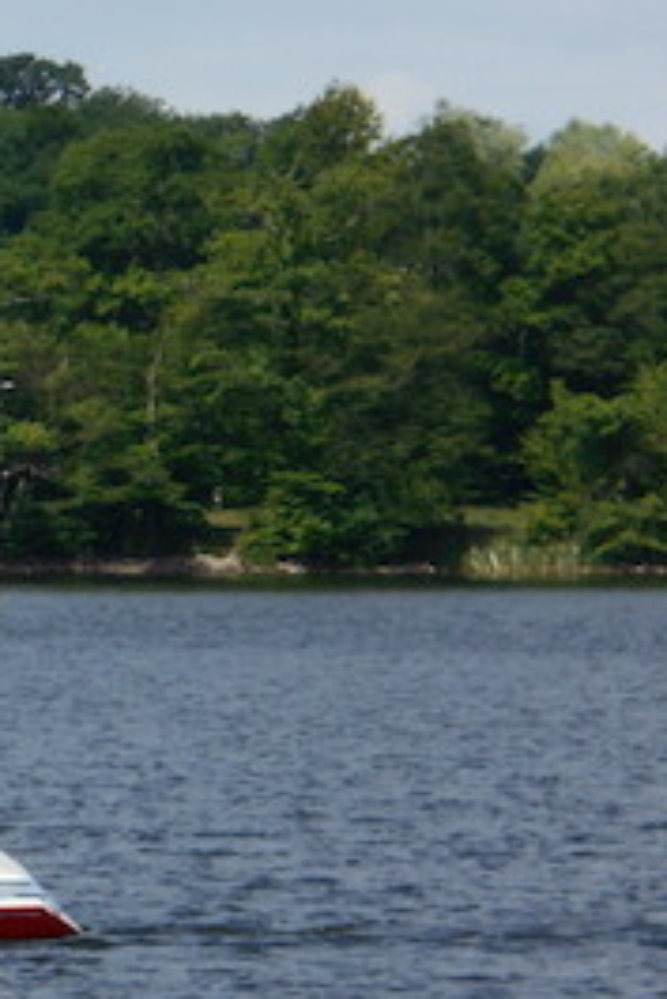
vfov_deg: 6.3
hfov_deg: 4.2
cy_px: 528
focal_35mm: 326
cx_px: -490
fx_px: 9048
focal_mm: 23
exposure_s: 1/320
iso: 80
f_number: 6.5
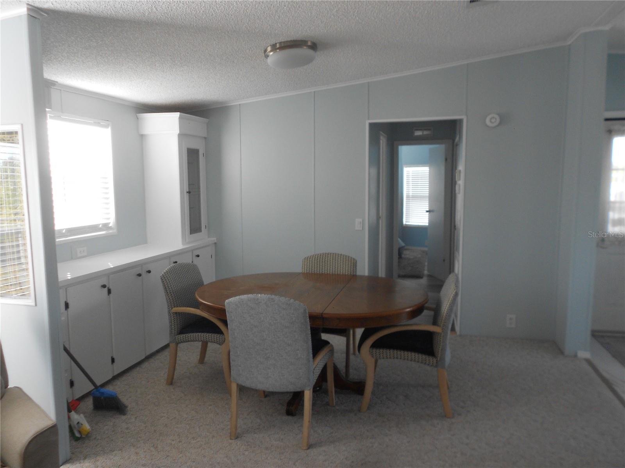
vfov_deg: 53.1
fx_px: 469
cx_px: 312
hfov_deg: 67.3
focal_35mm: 26
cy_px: 234
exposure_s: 1/30
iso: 100
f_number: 3.2
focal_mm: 4.6
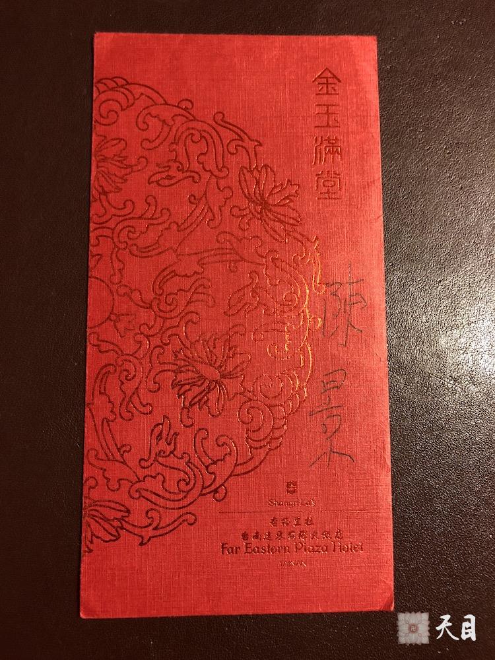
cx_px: 248
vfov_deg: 63.4
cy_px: 330
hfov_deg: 49.7
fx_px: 534
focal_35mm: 28
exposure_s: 1/15
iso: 50
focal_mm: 3.99
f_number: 1.8
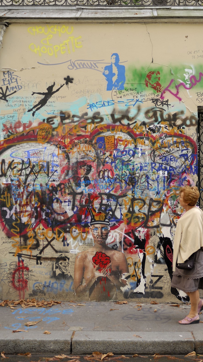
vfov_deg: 41.7
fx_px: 474
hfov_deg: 24.2
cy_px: 178
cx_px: 111
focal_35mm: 50
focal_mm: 31
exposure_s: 1/100
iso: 100
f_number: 2.8
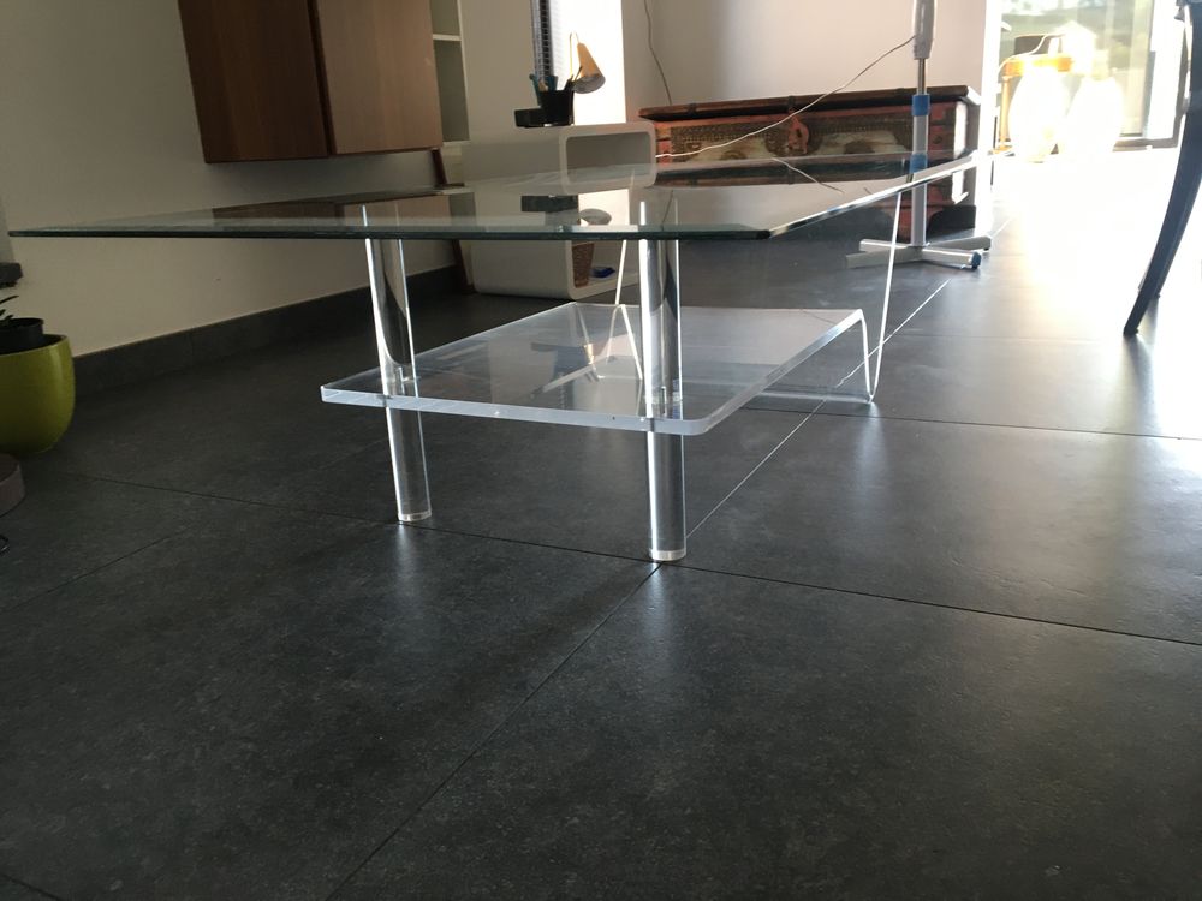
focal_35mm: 29
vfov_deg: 48.2
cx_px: 601
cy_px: 450
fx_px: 1007
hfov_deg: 61.7
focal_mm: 4.15
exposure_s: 1/33
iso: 100
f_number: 2.2
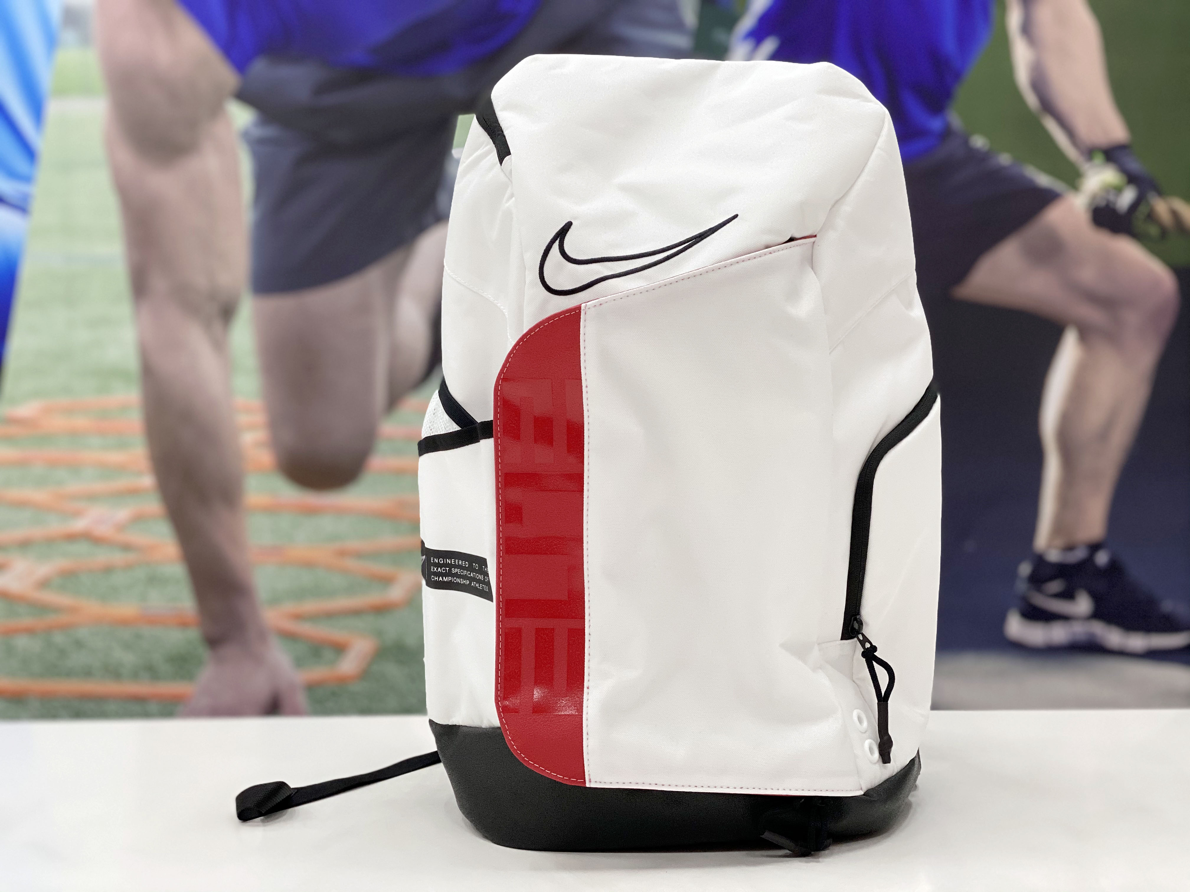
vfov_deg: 28.0
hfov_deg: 36.8
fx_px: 1788
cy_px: 446
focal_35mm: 52
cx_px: 595
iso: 160
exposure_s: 1/100
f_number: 2
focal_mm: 6
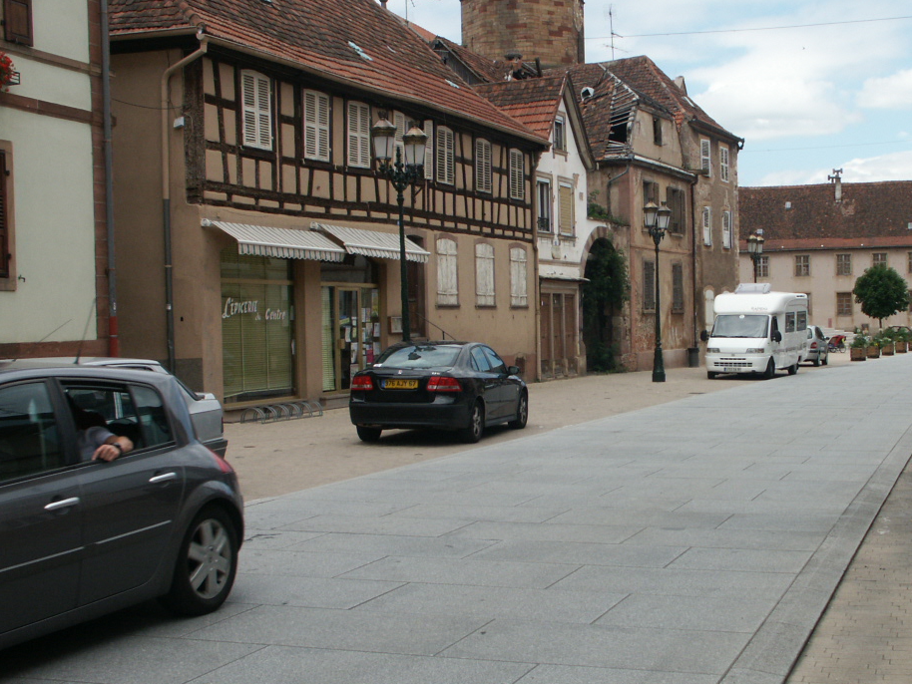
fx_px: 1291
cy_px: 332
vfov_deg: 29.7
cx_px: 603
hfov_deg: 38.5
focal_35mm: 49
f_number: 6.7
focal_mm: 9.01
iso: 100
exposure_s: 1/250
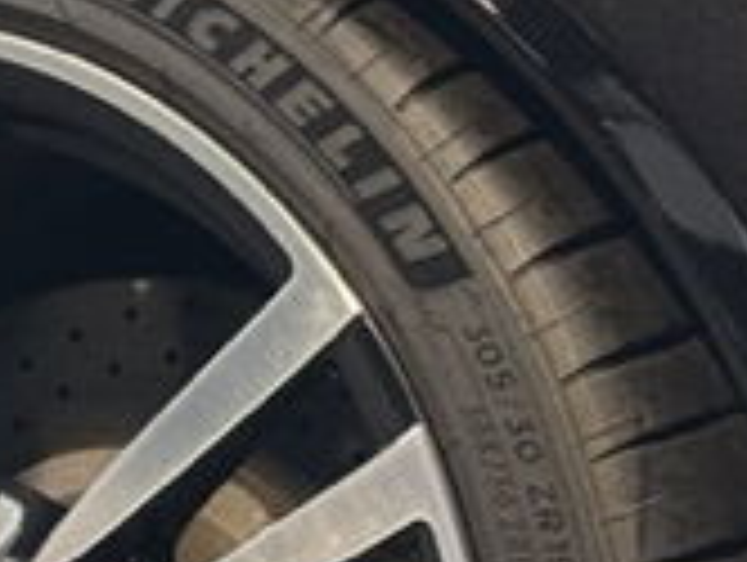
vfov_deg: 5.0
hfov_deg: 6.3
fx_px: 6397
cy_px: 162
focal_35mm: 296
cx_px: -1138
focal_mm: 6.76
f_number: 1.78
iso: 160
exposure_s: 1/50
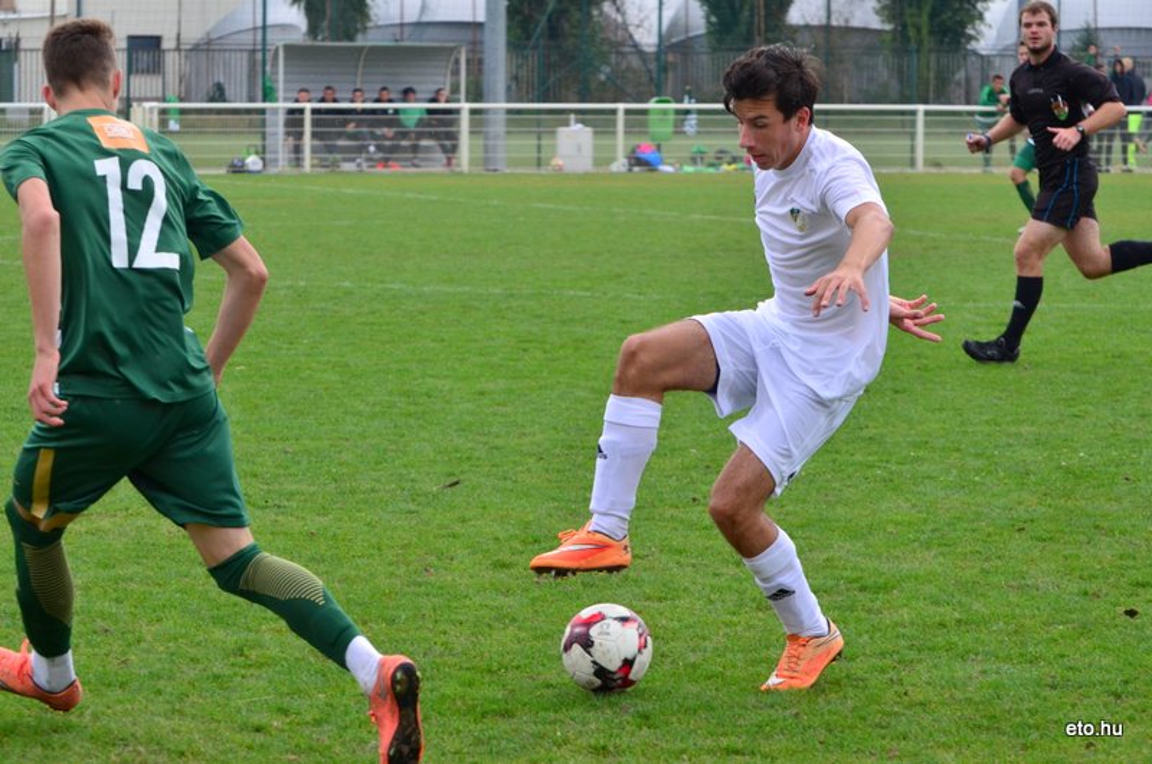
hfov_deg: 14.0
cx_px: 576
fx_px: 4695
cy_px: 382
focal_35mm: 147
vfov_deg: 9.3
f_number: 7.1
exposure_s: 1/1000
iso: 1000
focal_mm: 98
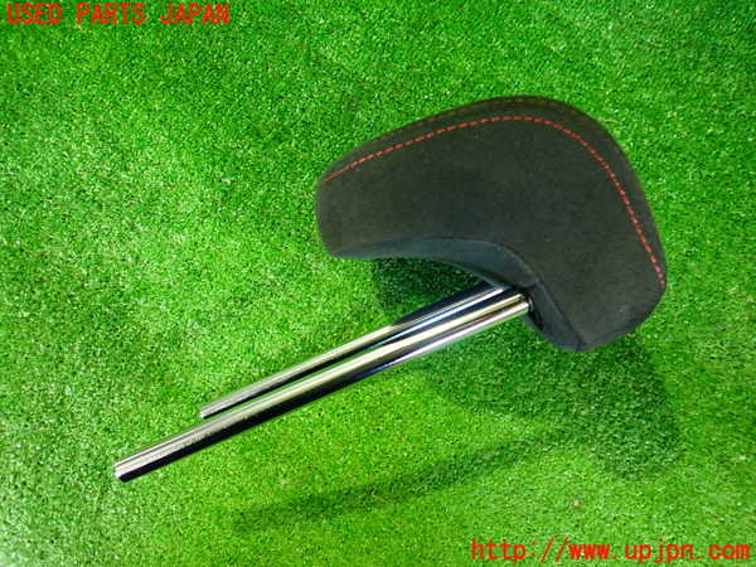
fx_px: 546
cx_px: 378
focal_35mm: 25
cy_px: 284
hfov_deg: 69.4
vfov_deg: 54.9
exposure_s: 1/30
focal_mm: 4.5
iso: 640
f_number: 2
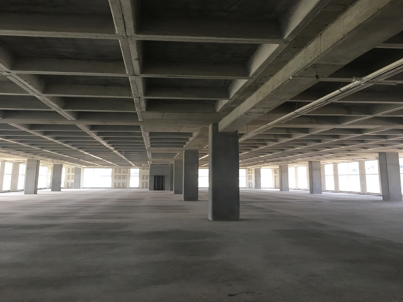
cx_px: 202
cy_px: 151
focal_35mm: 29
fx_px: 338
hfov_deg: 61.7
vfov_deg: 48.2
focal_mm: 4.15
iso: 40
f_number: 2.2
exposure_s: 1/33
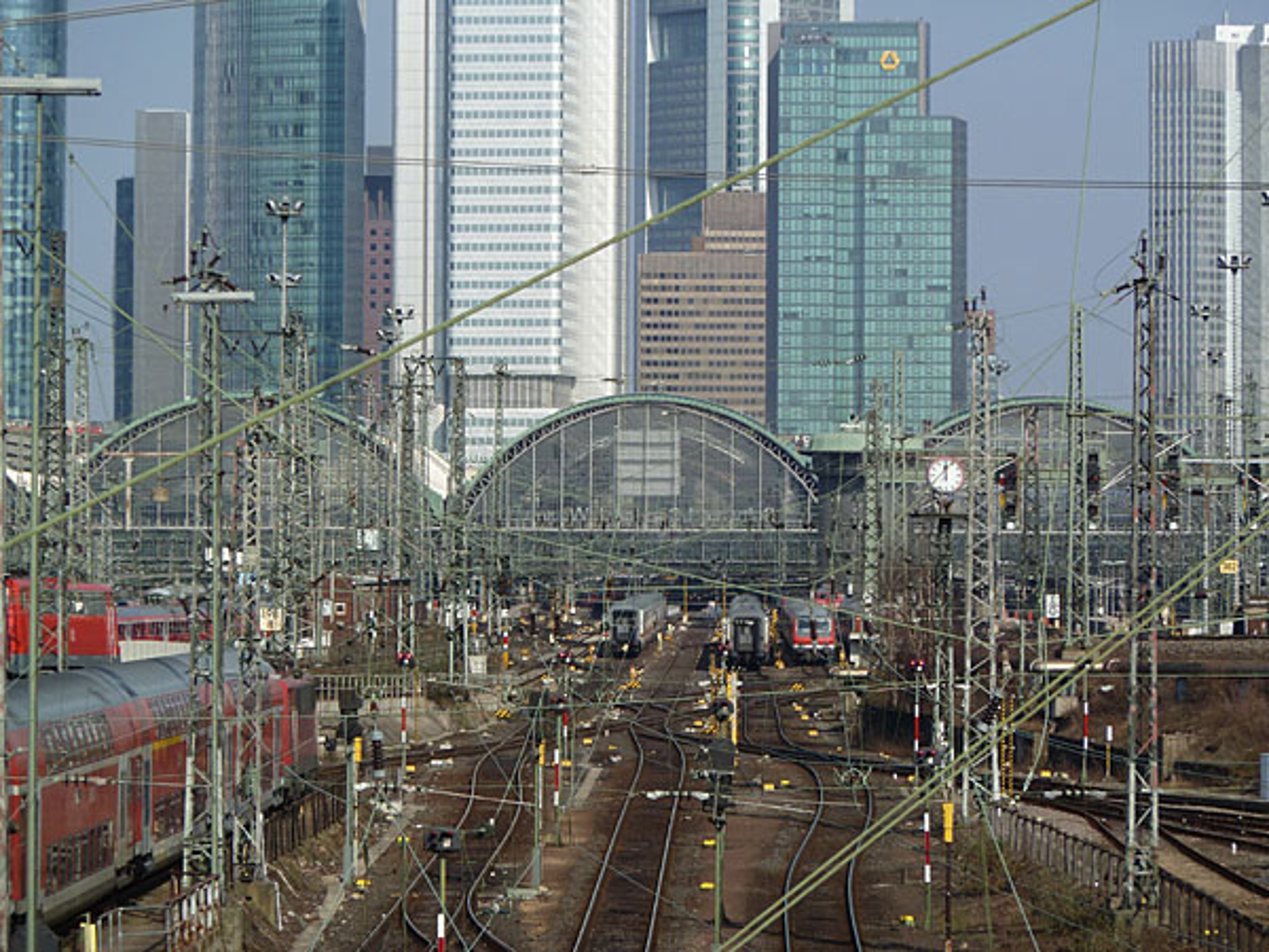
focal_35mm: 225
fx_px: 8248
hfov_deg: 8.8
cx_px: 634
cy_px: 476
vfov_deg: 6.6
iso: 80
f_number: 5.6
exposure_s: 1/400
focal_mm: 37
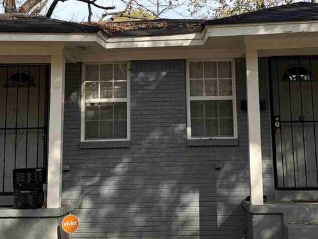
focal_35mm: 67
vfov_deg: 21.7
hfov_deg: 29.0
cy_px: 53
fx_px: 616
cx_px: 169
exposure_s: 1/1451
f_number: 1.6
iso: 50
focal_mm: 5.96
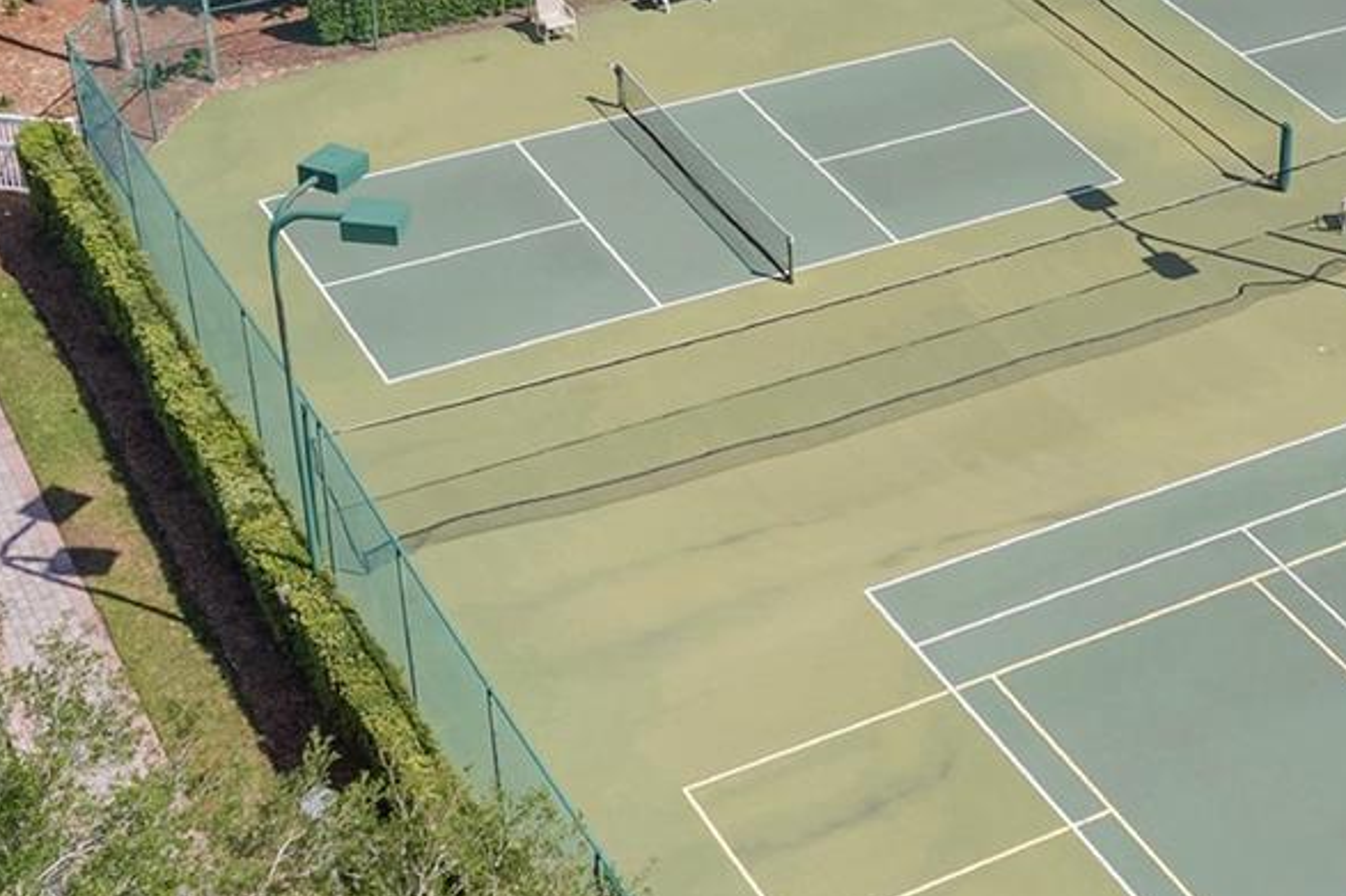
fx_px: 2243
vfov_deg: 22.5
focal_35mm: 60
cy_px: 262
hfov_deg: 31.9
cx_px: 1195
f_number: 2.8
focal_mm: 8.38
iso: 120
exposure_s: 1/1600
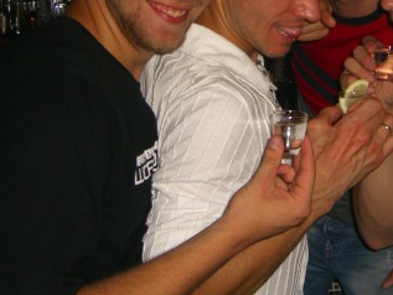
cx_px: 296
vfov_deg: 20.1
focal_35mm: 72
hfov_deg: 26.7
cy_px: 40
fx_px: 818
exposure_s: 1/60
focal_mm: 7.9
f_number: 2.8
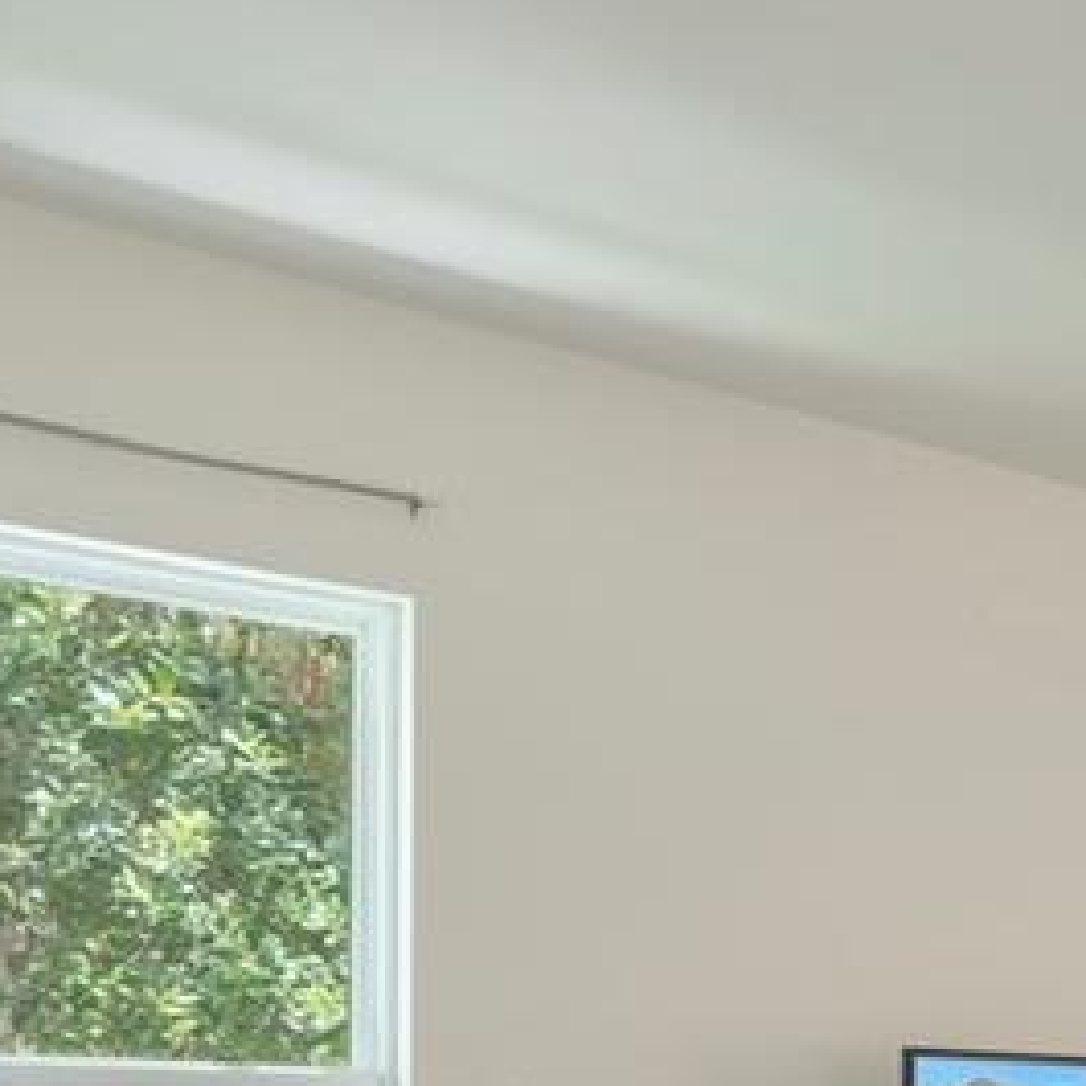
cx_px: 1881
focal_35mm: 59
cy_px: 1184
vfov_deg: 26.8
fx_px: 2094
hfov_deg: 21.1
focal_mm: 12
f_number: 8
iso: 320
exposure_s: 2
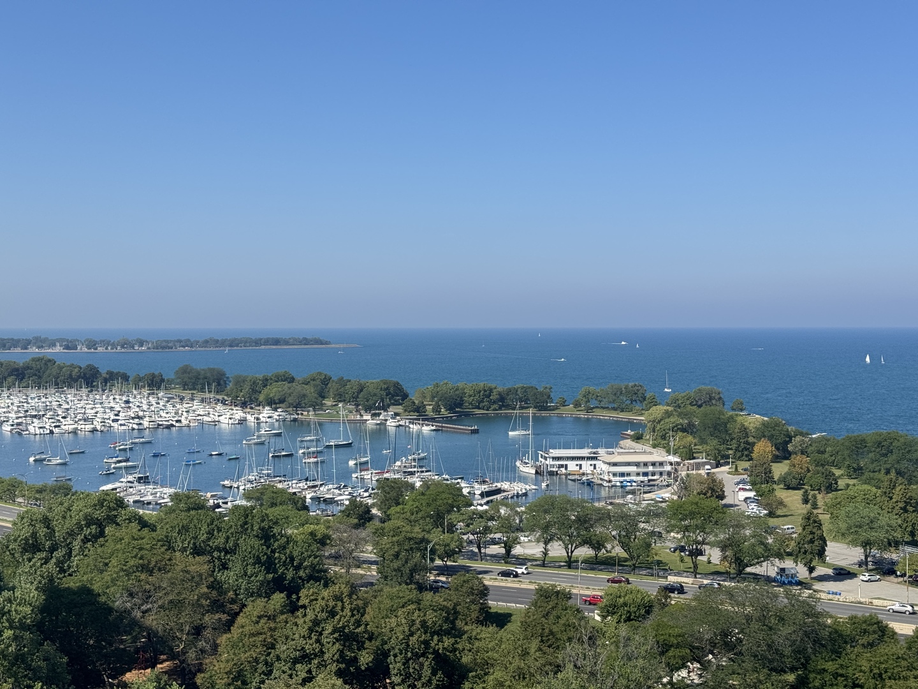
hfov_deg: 39.7
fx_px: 1273
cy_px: 344
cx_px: 459
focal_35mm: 48
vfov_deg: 30.3
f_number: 1.78
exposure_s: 1/4310
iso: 64
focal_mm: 6.76
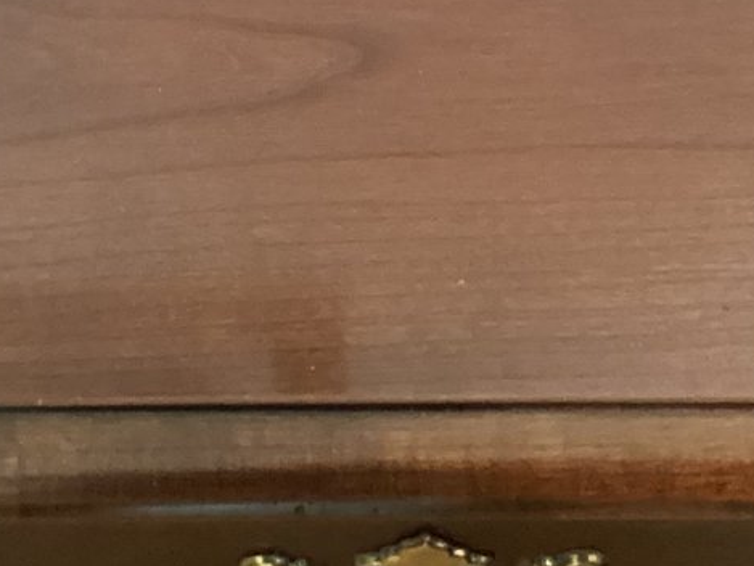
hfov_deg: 19.6
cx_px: 374
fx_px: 2179
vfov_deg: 14.5
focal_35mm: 100
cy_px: -33
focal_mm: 3.3
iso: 640
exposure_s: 1/17
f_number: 2.4
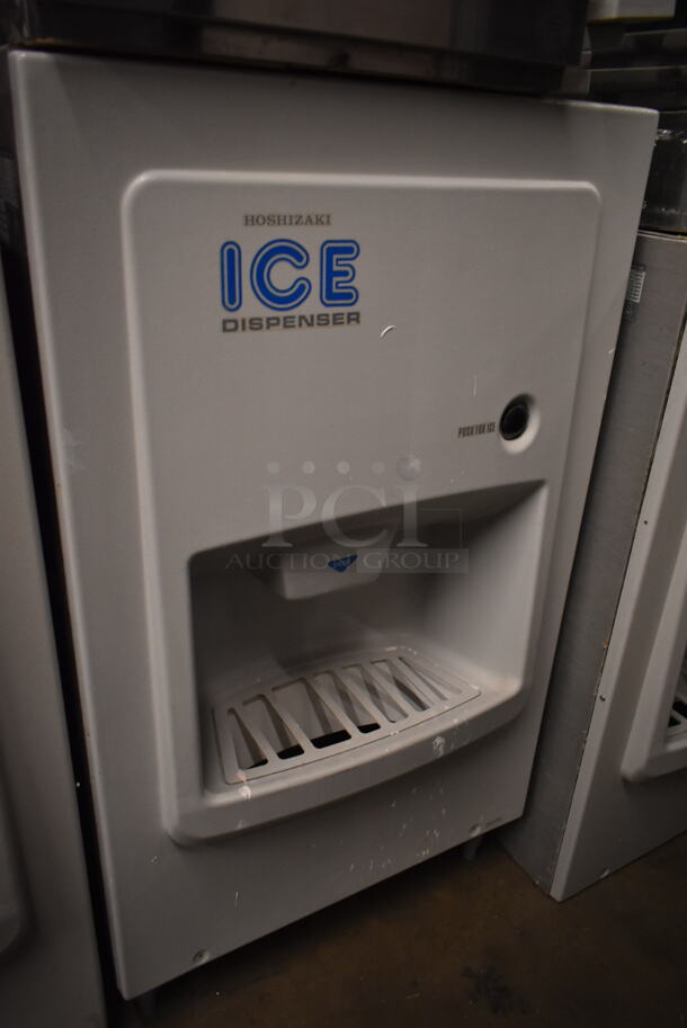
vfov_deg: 67.3
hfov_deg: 48.0
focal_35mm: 27
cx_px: 344
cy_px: 514
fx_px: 772
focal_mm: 18
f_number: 3.5
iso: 1600
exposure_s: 1/125
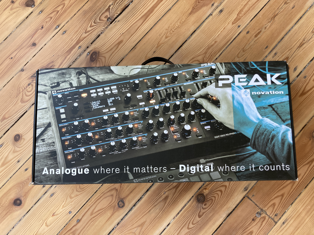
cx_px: 157
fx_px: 254
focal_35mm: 28
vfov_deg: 49.7
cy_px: 118
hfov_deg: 63.4
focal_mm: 3.99
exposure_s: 1/60
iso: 160
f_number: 1.8
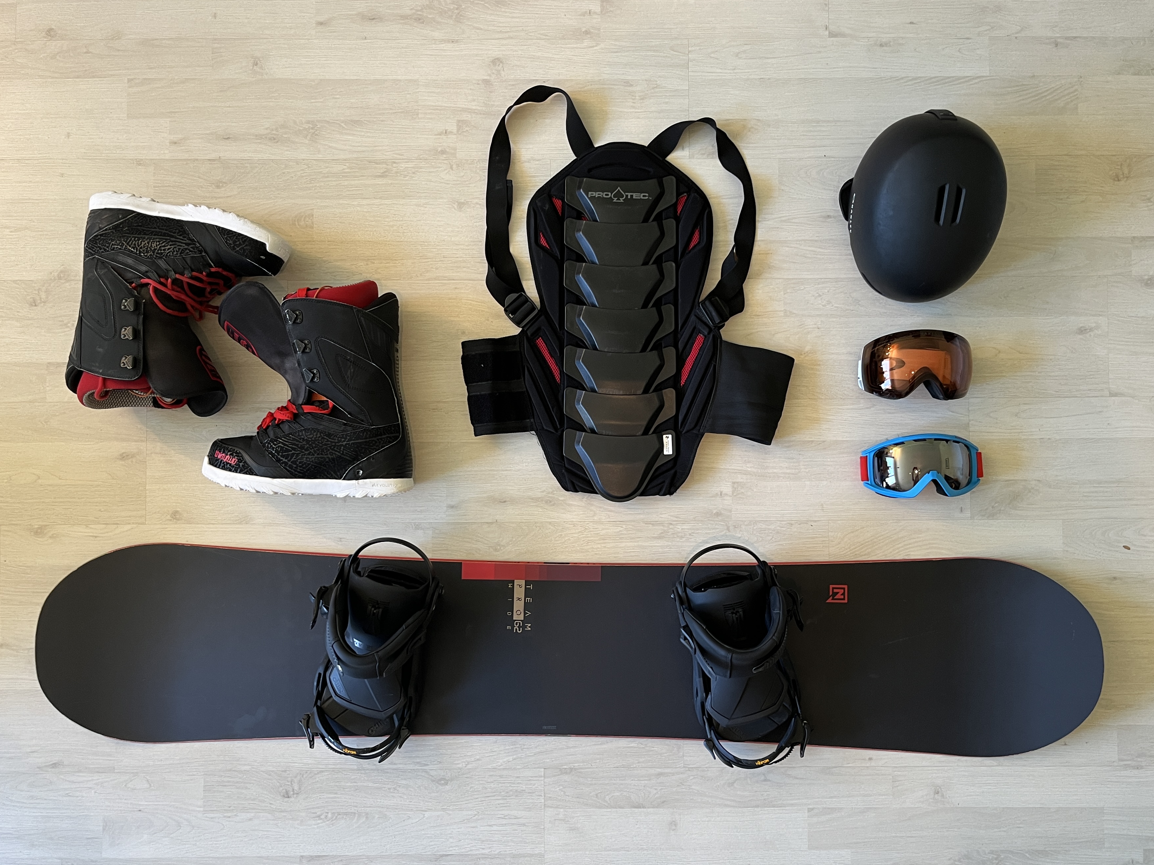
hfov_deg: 59.9
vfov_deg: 46.7
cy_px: 485
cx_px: 606
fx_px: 1000
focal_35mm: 30
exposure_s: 1/50
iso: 80
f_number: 1.6
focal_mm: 5.1
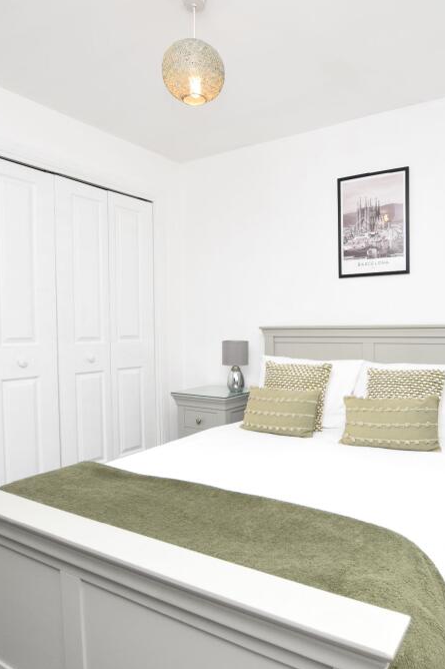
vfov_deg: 76.1
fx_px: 427
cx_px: 291
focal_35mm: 23
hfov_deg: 54.1
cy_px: 340
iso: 800
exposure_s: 1/125
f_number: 5.6
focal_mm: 10
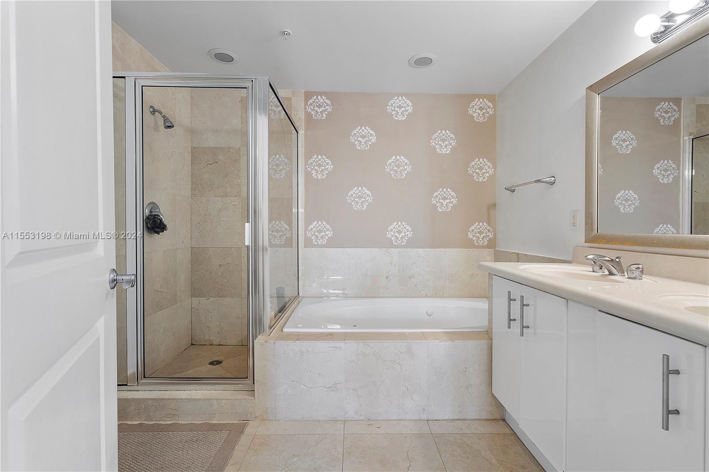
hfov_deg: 96.7
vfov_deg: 73.7
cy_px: 236
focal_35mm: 16
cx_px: 354
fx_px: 315
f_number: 8
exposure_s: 1/15
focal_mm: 16
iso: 640
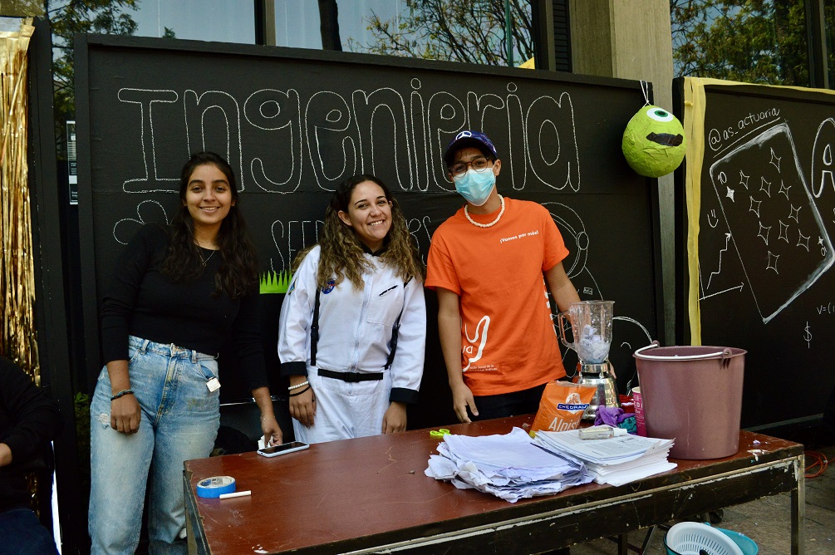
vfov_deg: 43.5
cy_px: 278
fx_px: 695
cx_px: 418
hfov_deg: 62.0
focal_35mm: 30
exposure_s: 1/1600
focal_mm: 20
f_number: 5.6
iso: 800
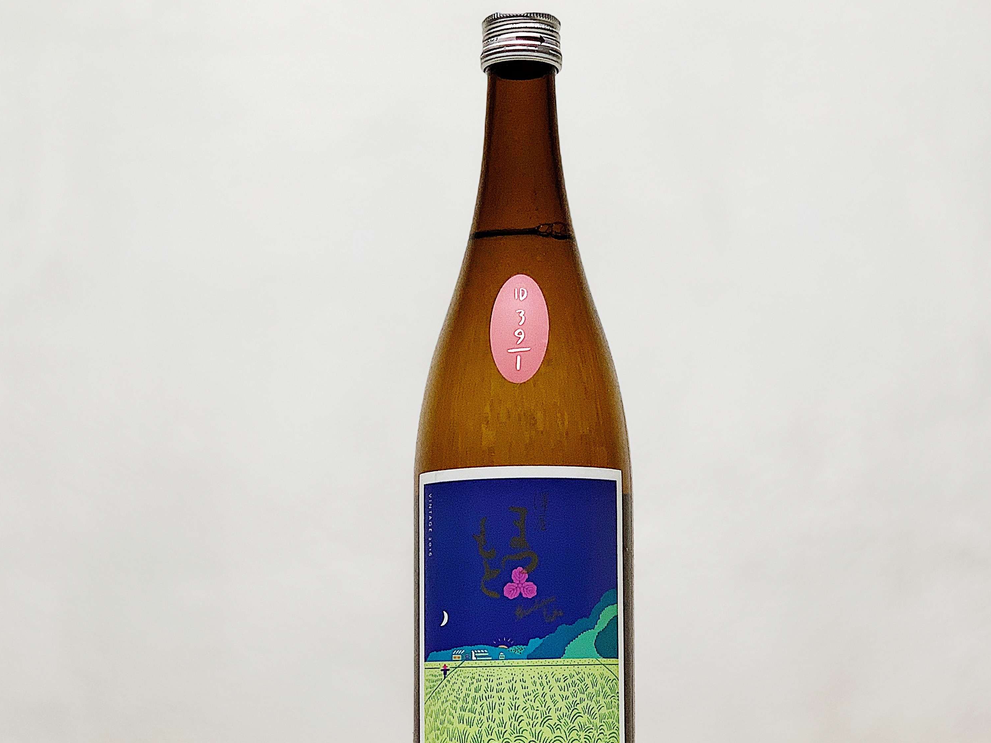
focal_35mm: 70
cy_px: 423
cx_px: 512
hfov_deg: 27.8
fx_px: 2004
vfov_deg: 21.0
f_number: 2.4
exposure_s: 1/100
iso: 80
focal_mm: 6
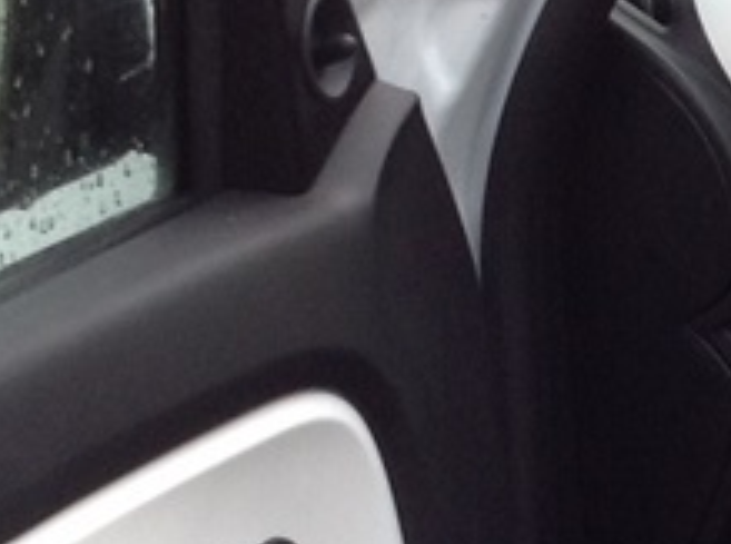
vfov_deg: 7.2
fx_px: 4317
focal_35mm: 205
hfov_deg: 9.5
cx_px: 985
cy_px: 557
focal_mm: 4.28
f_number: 2.4
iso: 50
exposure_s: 1/157
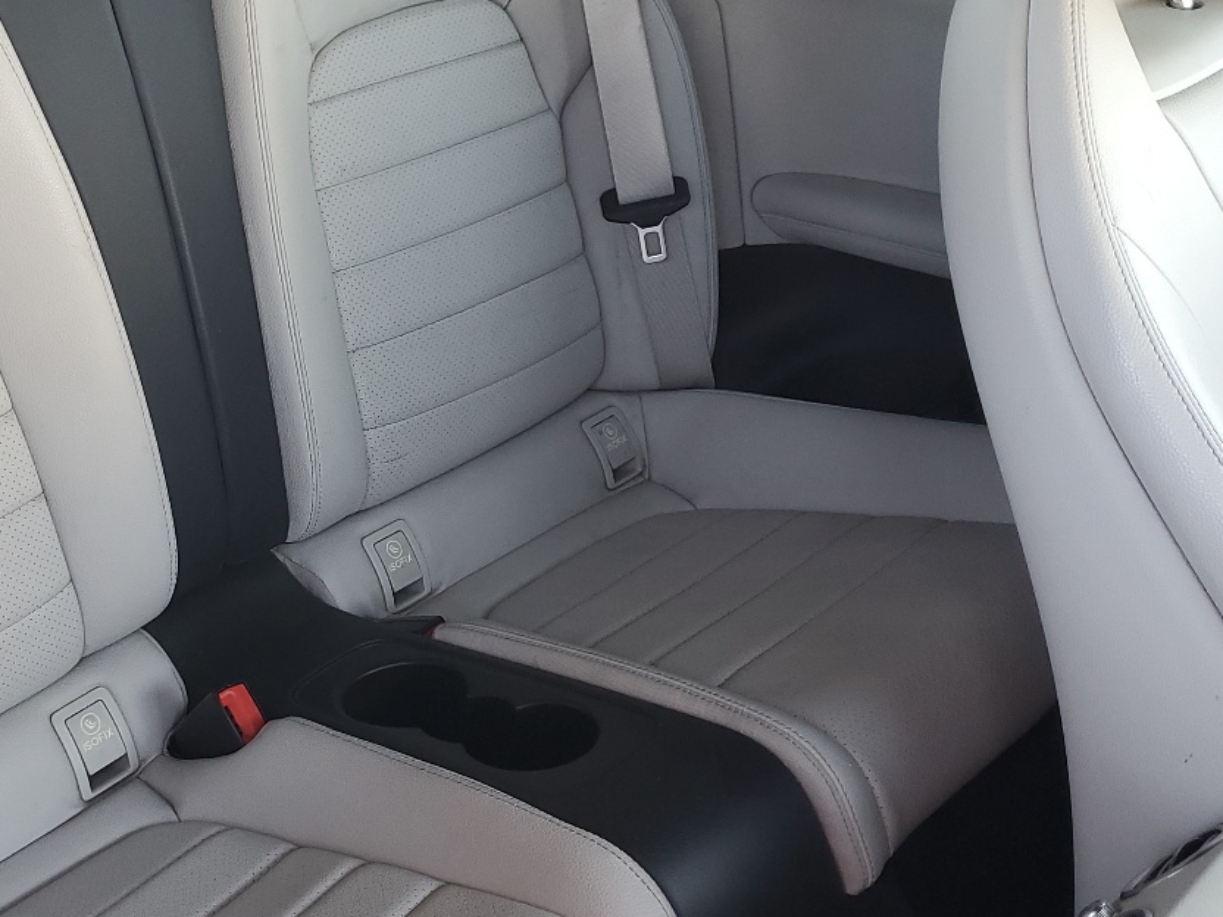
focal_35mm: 50
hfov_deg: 37.2
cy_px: 451
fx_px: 1767
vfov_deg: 29.1
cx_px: 301
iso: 56
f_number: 1.5
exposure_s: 1/50
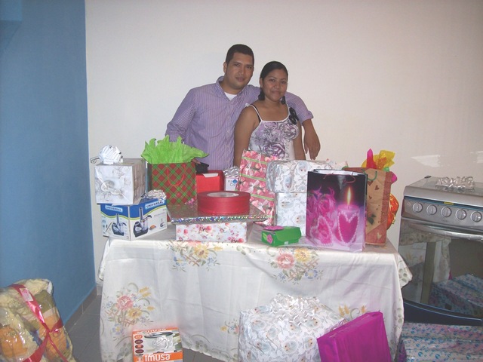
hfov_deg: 51.4
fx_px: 502
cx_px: 242
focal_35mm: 36
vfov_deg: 39.7
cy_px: 181
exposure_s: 1/64
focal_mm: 6
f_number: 2.7
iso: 80
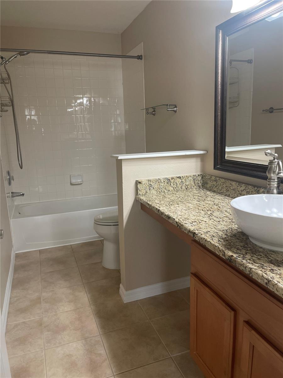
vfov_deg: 67.3
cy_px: 189
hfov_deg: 53.1
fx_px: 283
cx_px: 142
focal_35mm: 26
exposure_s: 1/60
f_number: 1.6
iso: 100
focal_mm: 5.1
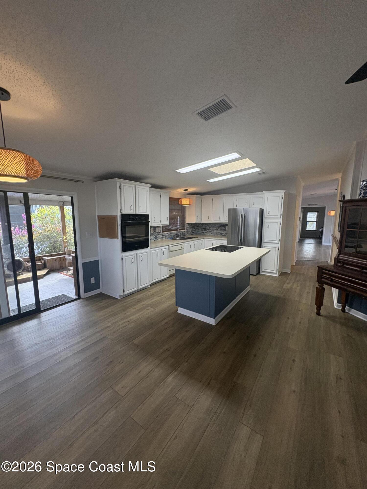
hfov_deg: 85.7
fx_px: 198
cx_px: 184
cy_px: 244
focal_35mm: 14
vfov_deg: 102.1
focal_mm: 2.22
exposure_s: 1/120
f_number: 2.2
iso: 250
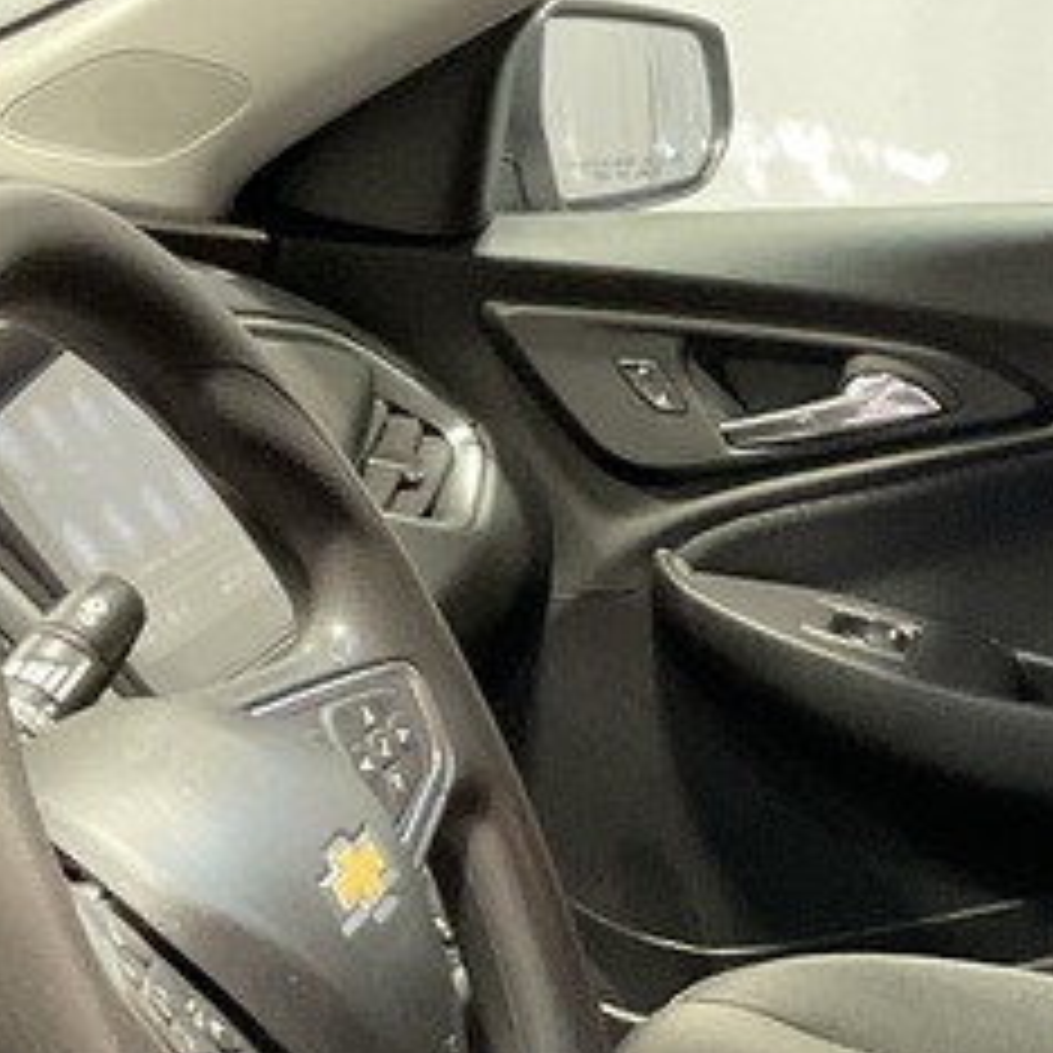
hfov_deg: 16.0
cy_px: 1008
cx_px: 1256
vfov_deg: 16.3
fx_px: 3614
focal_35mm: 105
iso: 320
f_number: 1.8
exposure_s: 1/30
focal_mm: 3
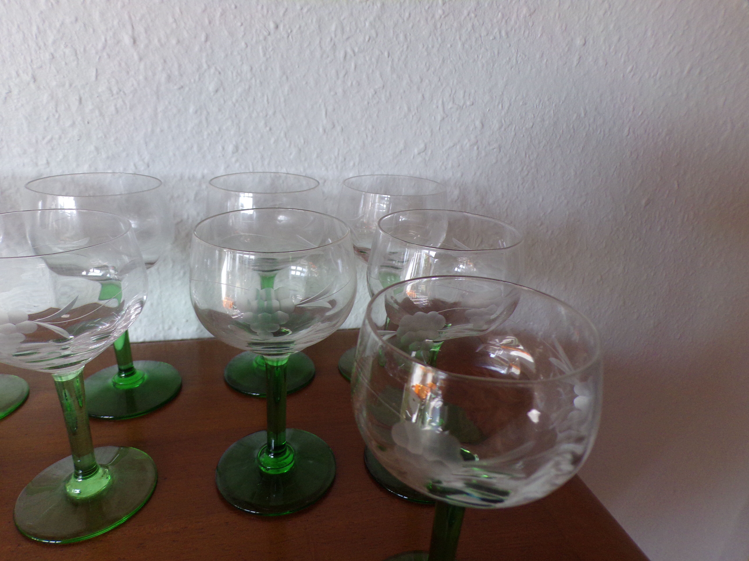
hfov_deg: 71.6
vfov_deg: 56.8
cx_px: 374
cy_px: 280
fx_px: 519
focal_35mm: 24
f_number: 3
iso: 172
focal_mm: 4.3
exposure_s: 1/60
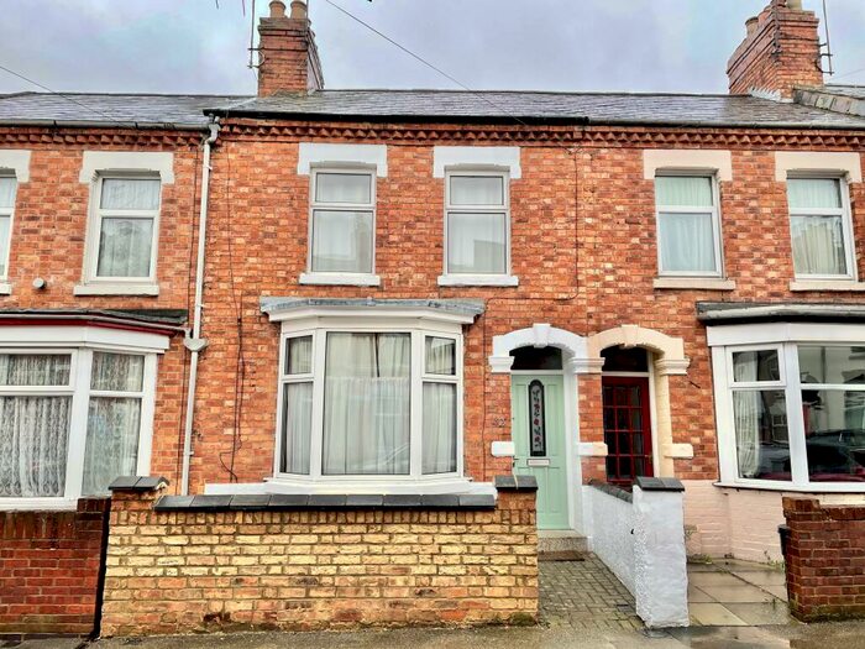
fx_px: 650
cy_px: 324
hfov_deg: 67.3
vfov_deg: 53.1
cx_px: 432
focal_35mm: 26
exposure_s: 1/375
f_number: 1.6
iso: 32
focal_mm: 4.2
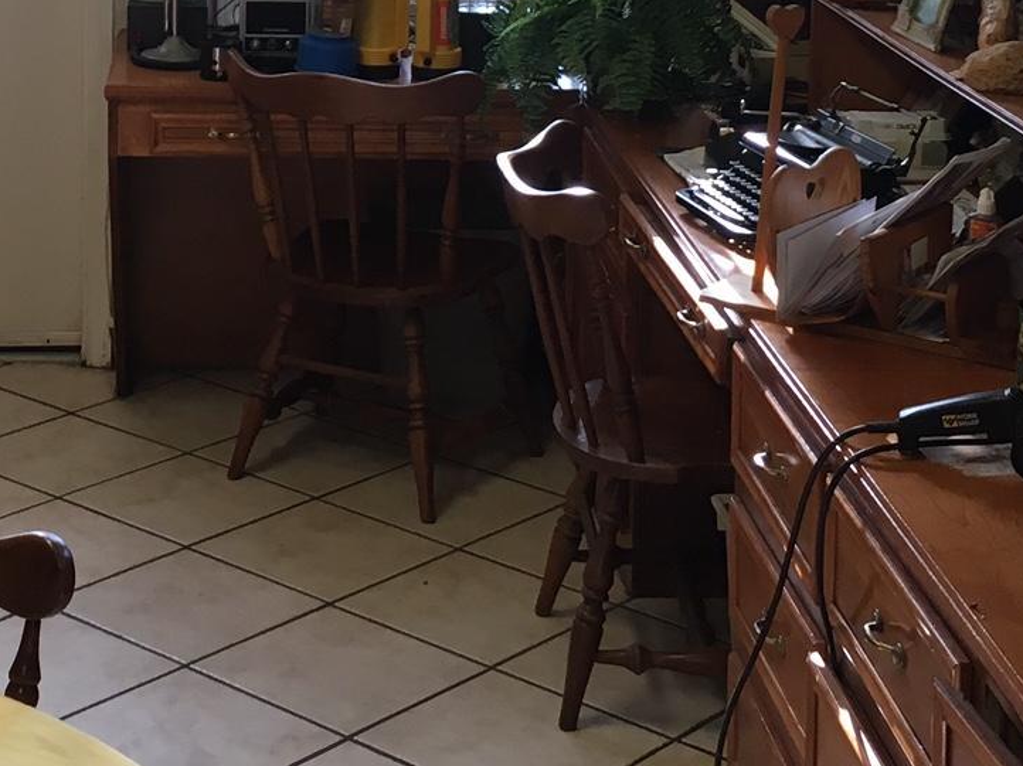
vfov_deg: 17.4
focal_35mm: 81
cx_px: 201
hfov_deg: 23.8
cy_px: -135
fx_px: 2393
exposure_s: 1/30
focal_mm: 4.15
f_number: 2.2
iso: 50
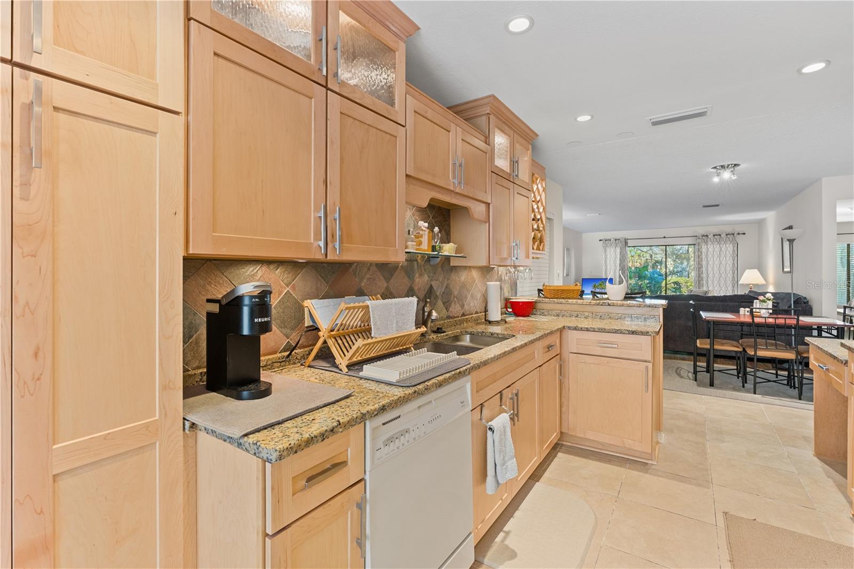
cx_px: 427
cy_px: 284
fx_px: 379
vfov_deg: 73.7
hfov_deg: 96.7
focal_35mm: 16
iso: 500
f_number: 9
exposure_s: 1/2
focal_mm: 16
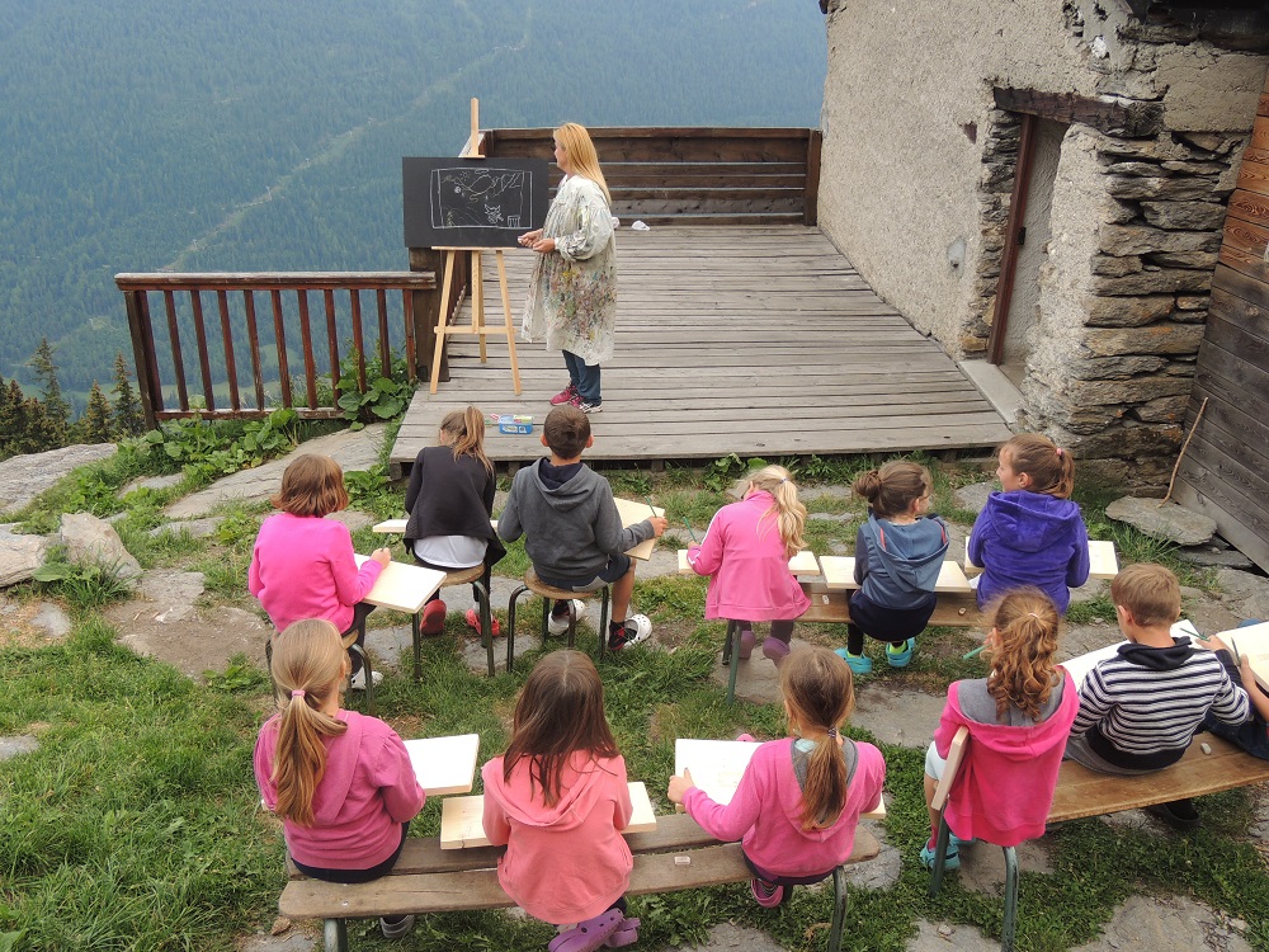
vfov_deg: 46.8
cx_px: 634
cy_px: 476
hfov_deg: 60.0
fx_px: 1100
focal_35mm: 30
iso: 100
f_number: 3.1
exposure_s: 1/100
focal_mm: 5.3
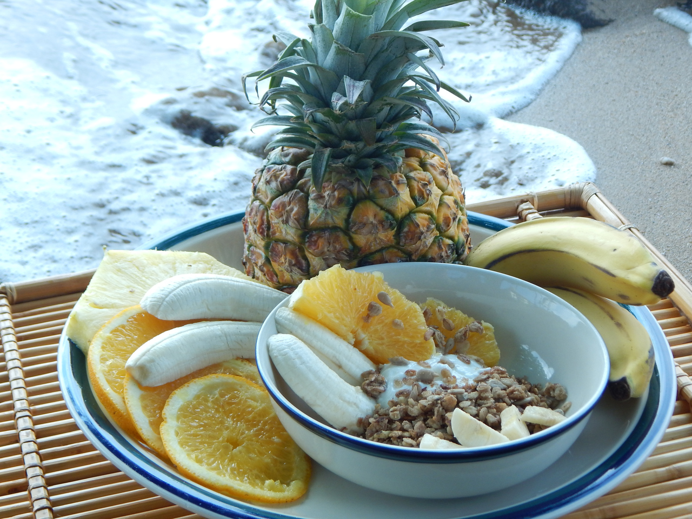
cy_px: 260
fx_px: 1499
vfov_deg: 19.6
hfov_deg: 26.0
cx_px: 346
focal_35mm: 75
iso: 125
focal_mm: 13.5
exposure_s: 1/250
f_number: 4.2
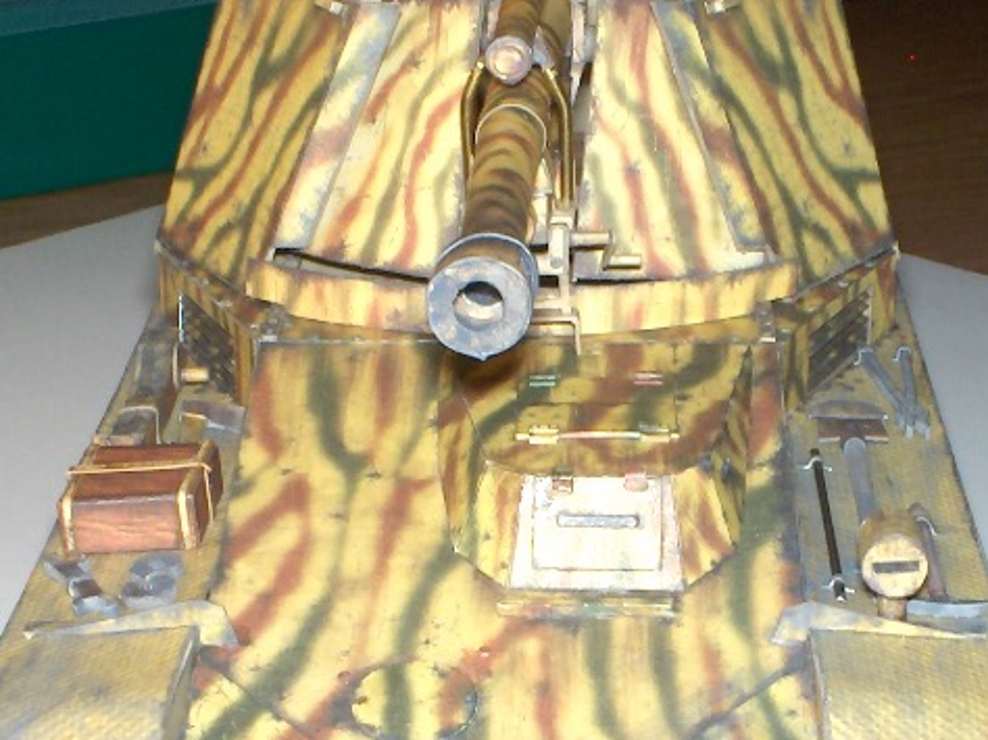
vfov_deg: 29.1
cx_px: 617
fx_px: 1426
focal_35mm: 50
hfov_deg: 38.0
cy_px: 373
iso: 100
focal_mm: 6.11
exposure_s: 1/60
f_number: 6.5
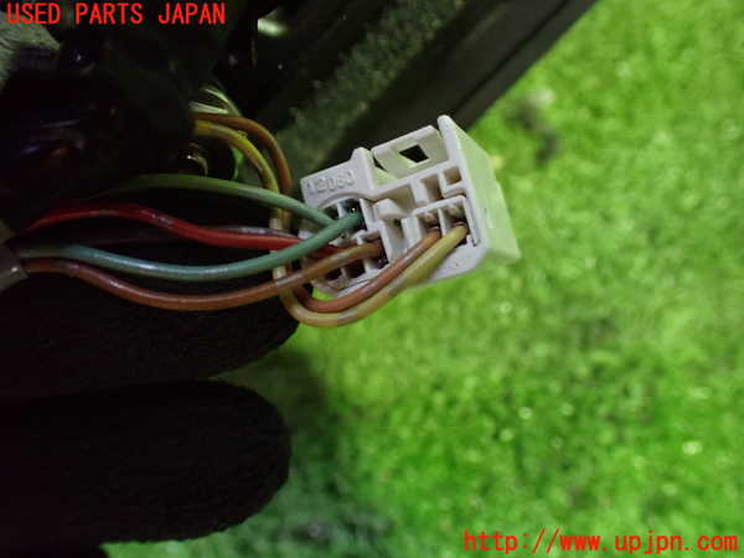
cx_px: 372
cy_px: 279
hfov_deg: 60.0
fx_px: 645
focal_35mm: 30
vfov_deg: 46.8
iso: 1250
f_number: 2.3
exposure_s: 1/30
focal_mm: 5.4
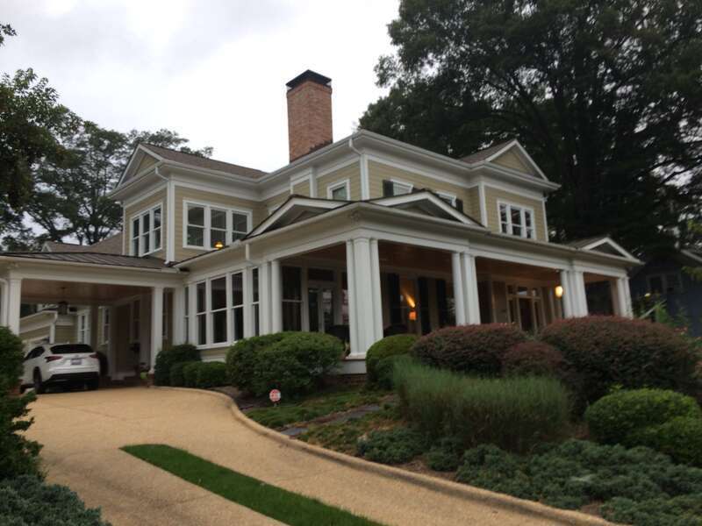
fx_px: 588
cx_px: 351
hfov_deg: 61.7
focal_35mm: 29
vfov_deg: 48.2
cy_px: 263
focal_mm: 4.15
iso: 50
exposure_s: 1/60
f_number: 2.2
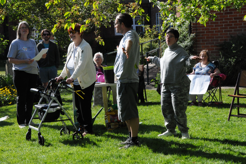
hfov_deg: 23.4
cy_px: 82
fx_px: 594
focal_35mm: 87
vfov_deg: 15.7
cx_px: 123
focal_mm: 58
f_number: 14
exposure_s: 1/800
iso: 1600
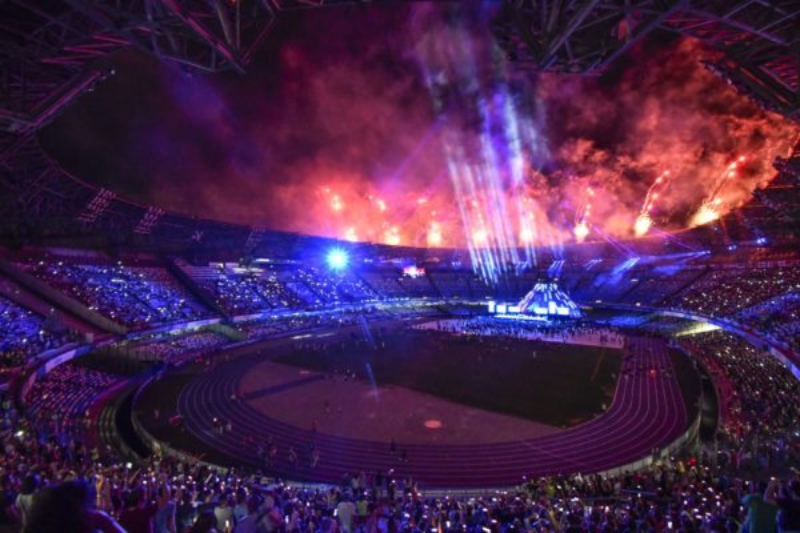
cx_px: 400
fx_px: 333
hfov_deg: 100.4
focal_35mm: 15
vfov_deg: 77.3
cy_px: 266
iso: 8000
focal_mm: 10
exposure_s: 1/25
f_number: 5.6
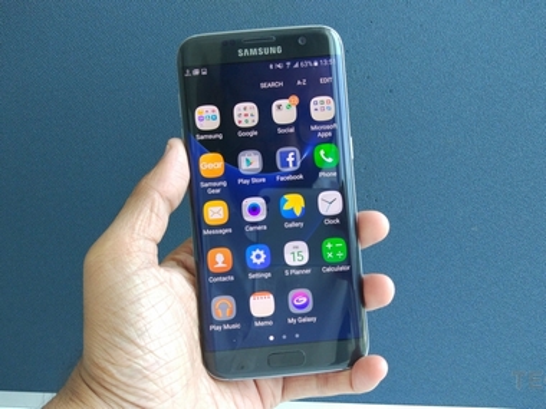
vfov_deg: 49.7
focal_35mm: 28
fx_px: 442
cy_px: 204
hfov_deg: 63.4
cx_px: 273
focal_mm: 4.26
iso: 227
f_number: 2
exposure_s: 1/50
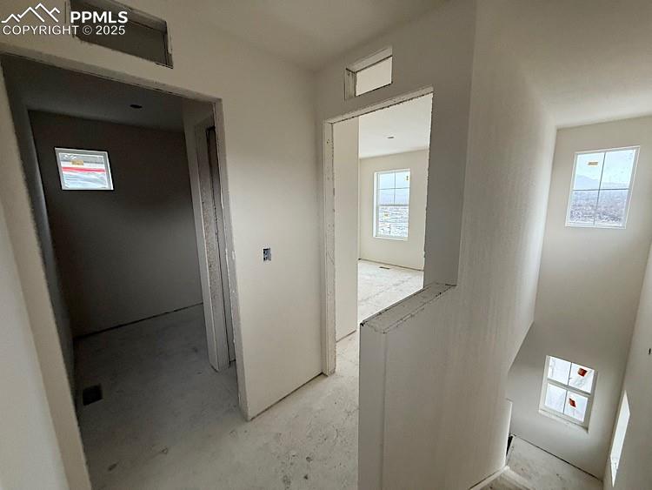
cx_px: 326
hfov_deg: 102.0
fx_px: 264
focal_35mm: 14
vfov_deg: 85.7
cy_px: 245
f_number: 2.2
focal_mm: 2.22
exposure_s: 1/70
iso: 320
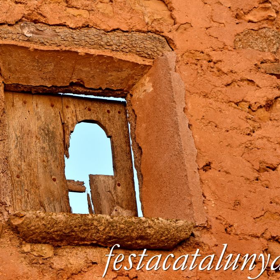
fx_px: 1324
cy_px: 140
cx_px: 78
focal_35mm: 145
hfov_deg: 12.0
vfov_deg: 12.1
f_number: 10
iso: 500
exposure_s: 1/400
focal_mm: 75
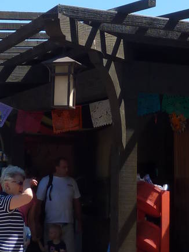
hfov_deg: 16.0
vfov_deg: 20.8
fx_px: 670
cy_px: 17
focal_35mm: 92
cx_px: 79
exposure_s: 1/640
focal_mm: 4.1
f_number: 3.3
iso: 80
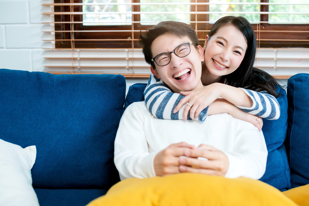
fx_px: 429
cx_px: 154
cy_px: 103
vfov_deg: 27.0
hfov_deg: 39.6
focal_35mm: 50
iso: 1000
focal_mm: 50
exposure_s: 1/400
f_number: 3.5
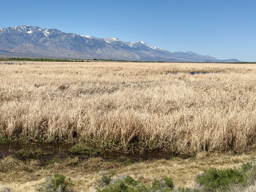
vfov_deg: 26.1
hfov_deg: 34.3
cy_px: 89
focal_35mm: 56
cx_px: 146
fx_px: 414
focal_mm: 6.76
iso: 64
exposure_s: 1/11364
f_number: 1.78
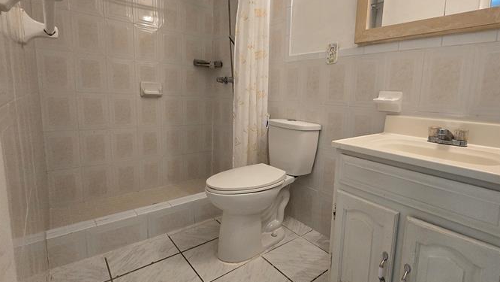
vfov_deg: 63.9
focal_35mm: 17
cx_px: 295
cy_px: 134
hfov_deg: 94.9
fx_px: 225
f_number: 2.2
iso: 640
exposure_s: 1/60
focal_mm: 2.2
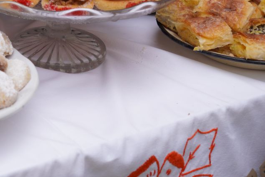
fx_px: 1295
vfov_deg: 7.8
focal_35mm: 176
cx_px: -31
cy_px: -14
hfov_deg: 11.5
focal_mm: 50
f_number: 4
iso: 100
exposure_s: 1/200
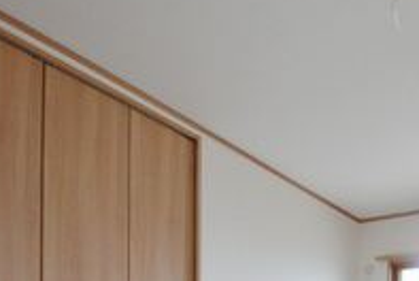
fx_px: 455
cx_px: 385
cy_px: 390
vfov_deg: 27.1
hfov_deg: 44.5
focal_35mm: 39
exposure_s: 1/160
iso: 800
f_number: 6.3
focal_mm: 8
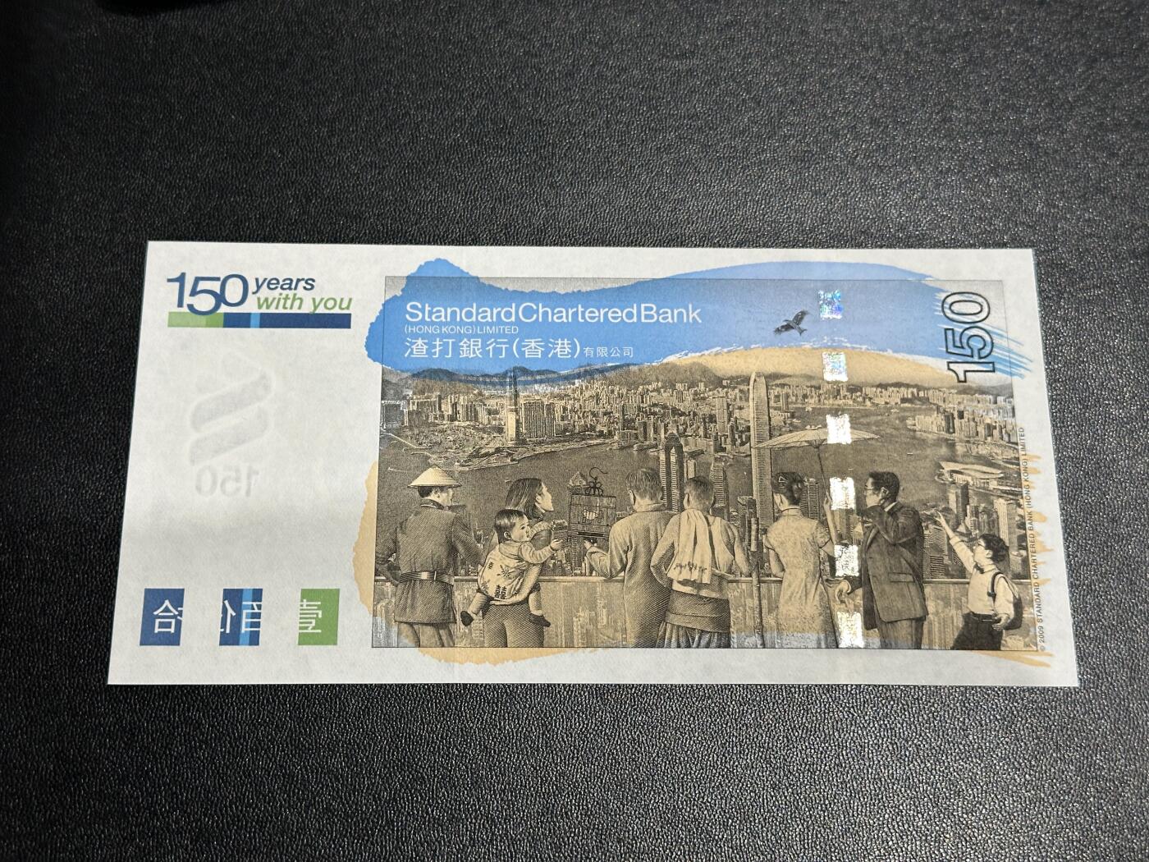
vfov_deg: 30.3
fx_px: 1593
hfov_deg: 39.7
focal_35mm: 48
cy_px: 431
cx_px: 574
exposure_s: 1/50
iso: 125
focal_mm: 6.86
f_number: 1.78
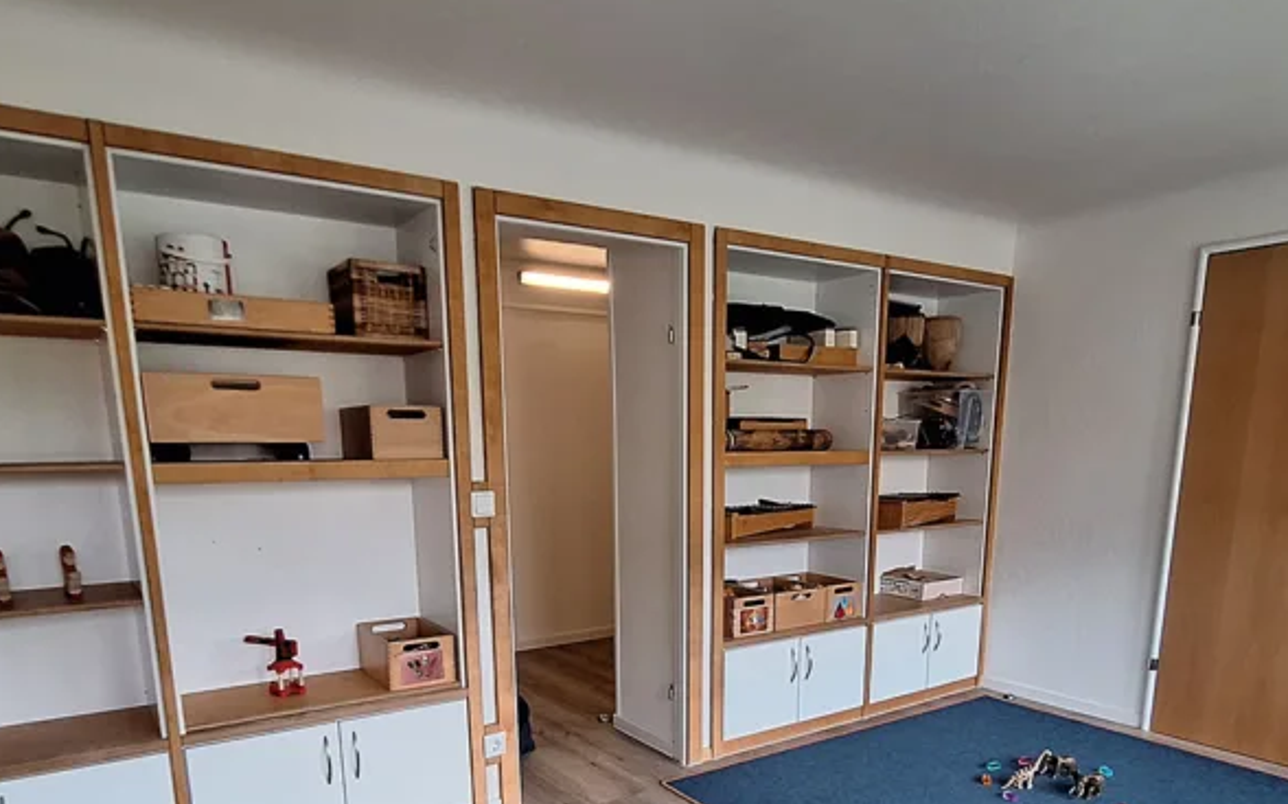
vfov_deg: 48.0
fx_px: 842
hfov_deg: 74.7
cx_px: 686
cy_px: 653
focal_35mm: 24
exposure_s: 1/50
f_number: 2.2
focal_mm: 1.74
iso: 160
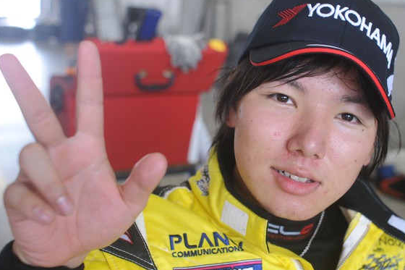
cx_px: 252
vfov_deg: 29.8
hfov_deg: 43.3
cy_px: 153
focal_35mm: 45
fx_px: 506
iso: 800
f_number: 4
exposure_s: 1/125
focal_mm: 35
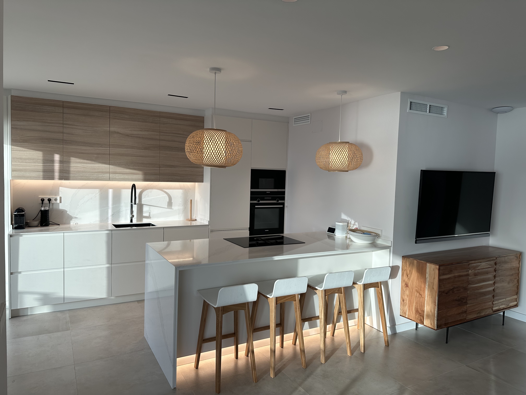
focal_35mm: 24
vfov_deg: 56.8
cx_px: 263
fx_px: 365
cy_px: 198
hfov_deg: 71.6
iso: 80
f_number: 1.78
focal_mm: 6.86
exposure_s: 1/574
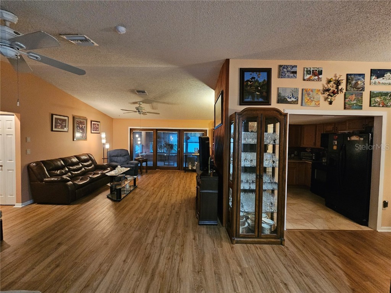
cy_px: 146
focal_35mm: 13
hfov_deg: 106.2
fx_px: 147
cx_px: 196
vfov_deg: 89.9
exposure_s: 1/24
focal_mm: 2.2
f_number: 2.2
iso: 640
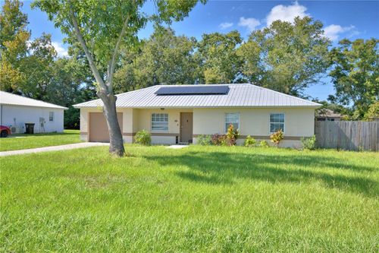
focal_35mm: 30
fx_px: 316
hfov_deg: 61.9
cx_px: 190
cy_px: 126
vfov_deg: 43.6
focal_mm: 20
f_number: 5.6
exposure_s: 1/500
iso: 100
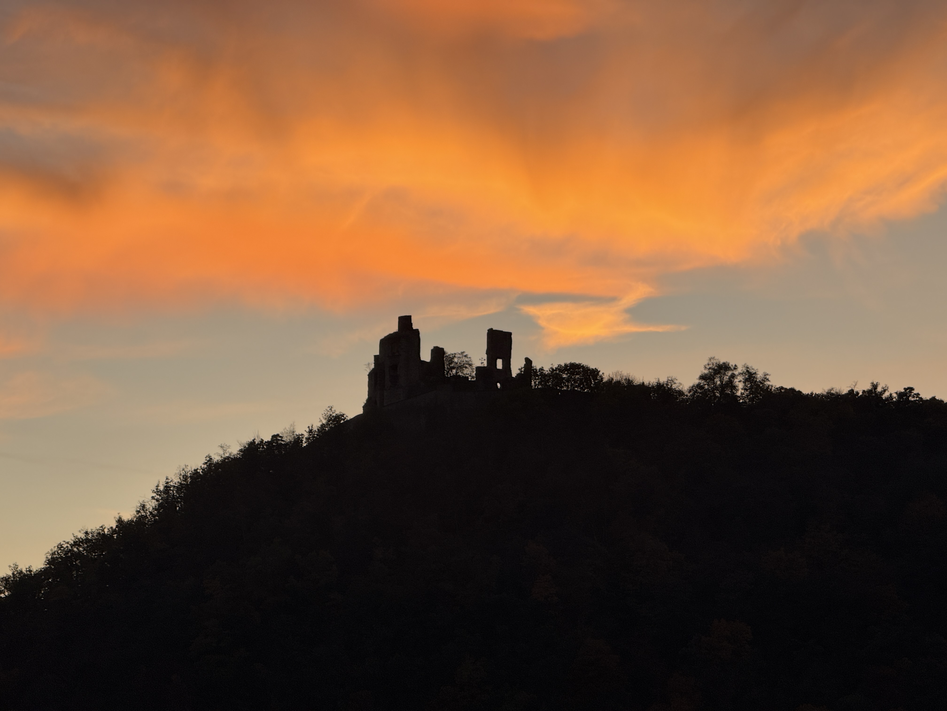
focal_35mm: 120
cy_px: 356
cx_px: 474
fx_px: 3283
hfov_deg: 16.4
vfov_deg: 12.3
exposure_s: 1/187
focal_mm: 15.66
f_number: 2.8
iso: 50
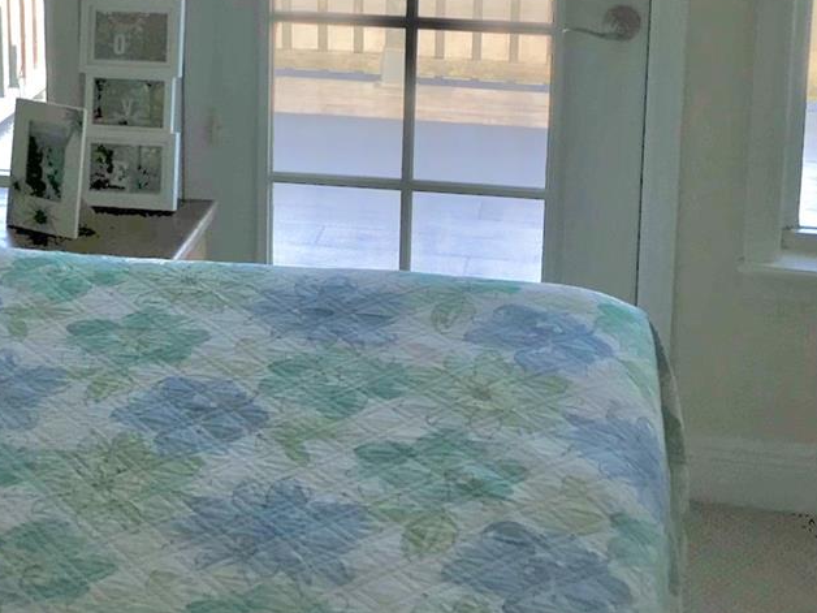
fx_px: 1865
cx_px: 254
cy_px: 12
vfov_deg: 18.2
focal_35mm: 79
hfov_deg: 24.6
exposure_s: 1/886
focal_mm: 3.3
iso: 25
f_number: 2.4
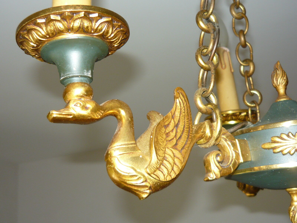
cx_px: 148
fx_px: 378
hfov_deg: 42.9
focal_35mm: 44
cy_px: 112
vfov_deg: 32.9
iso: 100
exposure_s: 1/30
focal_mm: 5.5
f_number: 2.8
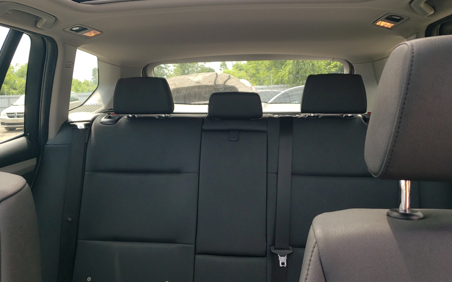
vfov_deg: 44.5
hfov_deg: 66.5
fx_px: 345
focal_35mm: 28
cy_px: 126
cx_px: 226
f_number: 1.5
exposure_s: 1/270
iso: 50
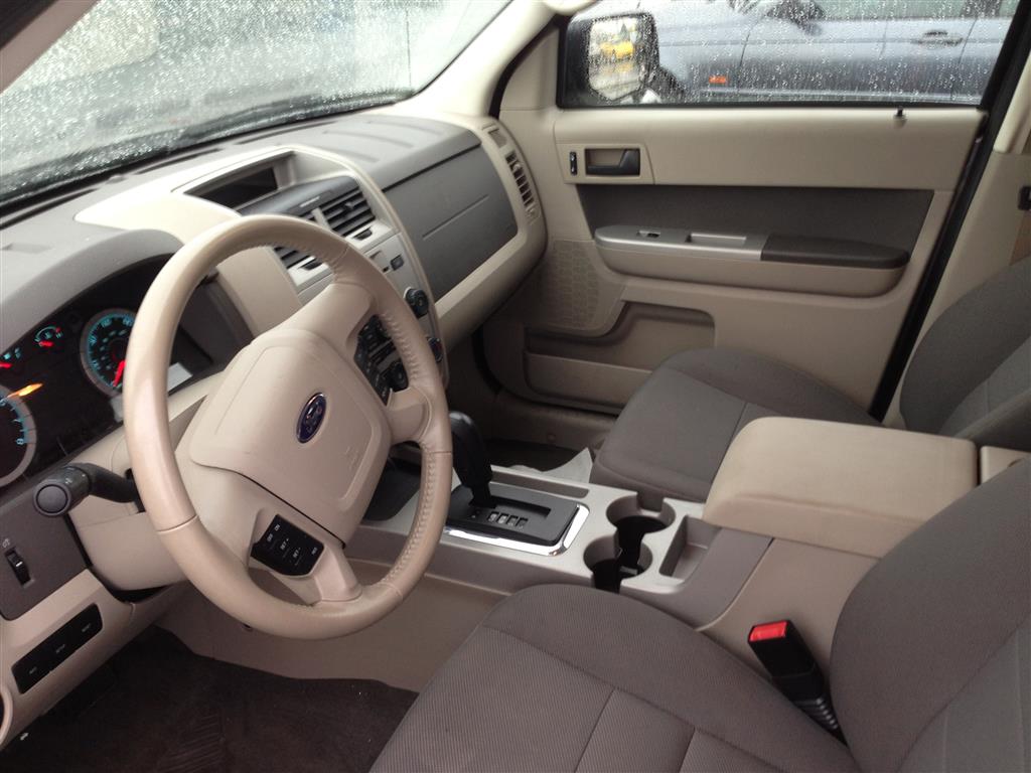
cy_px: 386
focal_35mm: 33
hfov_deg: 55.4
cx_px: 516
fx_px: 983
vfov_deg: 42.9
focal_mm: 4.13
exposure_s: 1/20
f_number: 2.4
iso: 64
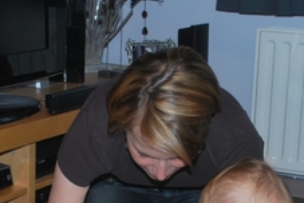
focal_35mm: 111
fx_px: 939
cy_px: 229
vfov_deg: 12.2
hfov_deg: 18.4
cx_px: 127
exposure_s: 1/60
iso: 200
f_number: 4.5
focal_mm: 28
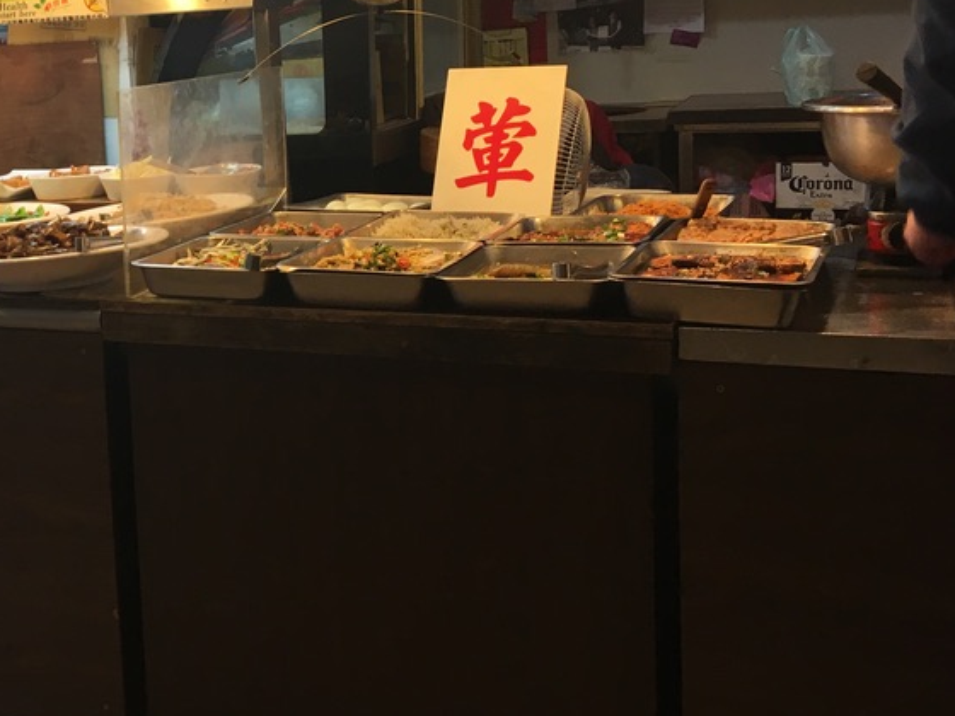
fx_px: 1462
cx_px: 99
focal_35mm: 53
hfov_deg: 34.2
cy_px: 218
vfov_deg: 27.3
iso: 25
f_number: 2.2
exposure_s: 1/30
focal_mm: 4.15
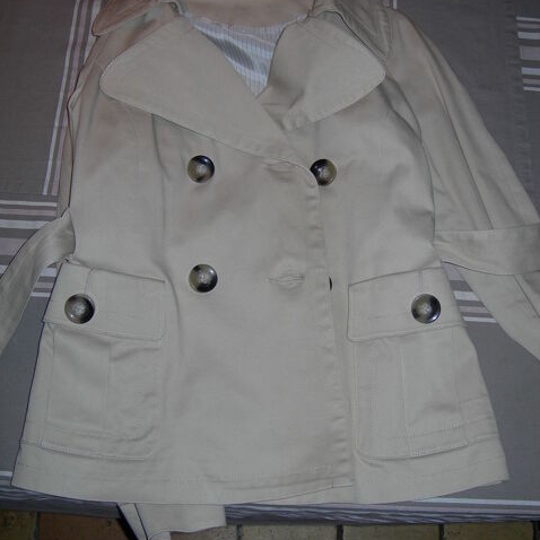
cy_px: 293
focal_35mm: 45
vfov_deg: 37.5
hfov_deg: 37.6
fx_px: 794
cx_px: 270
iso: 50
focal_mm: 7.8
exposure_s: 1/60.1
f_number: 2.8
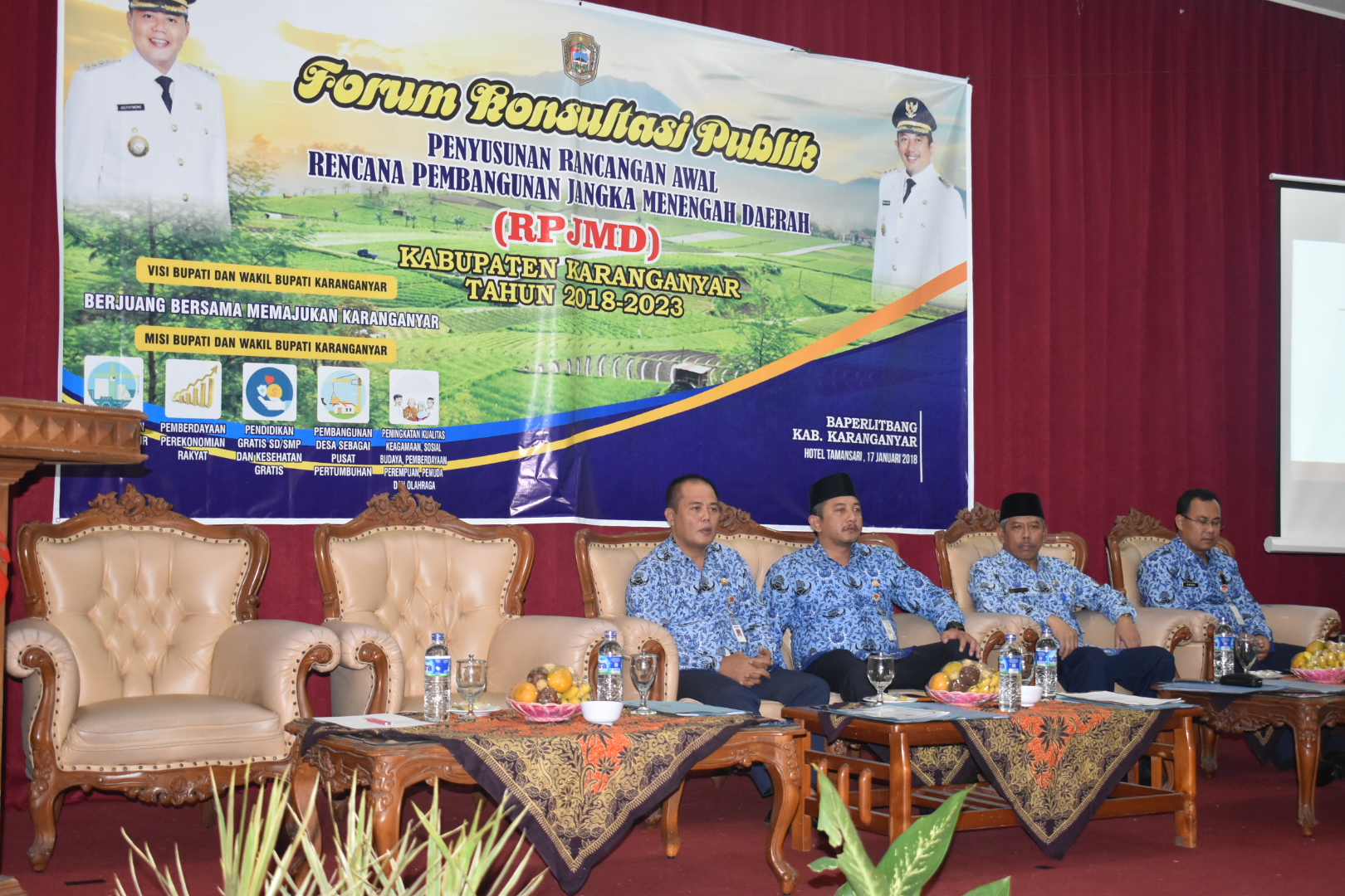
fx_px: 1793
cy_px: 448
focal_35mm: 48
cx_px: 672
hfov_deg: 41.1
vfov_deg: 28.1
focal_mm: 32
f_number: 4.5
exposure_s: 1/60
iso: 1800
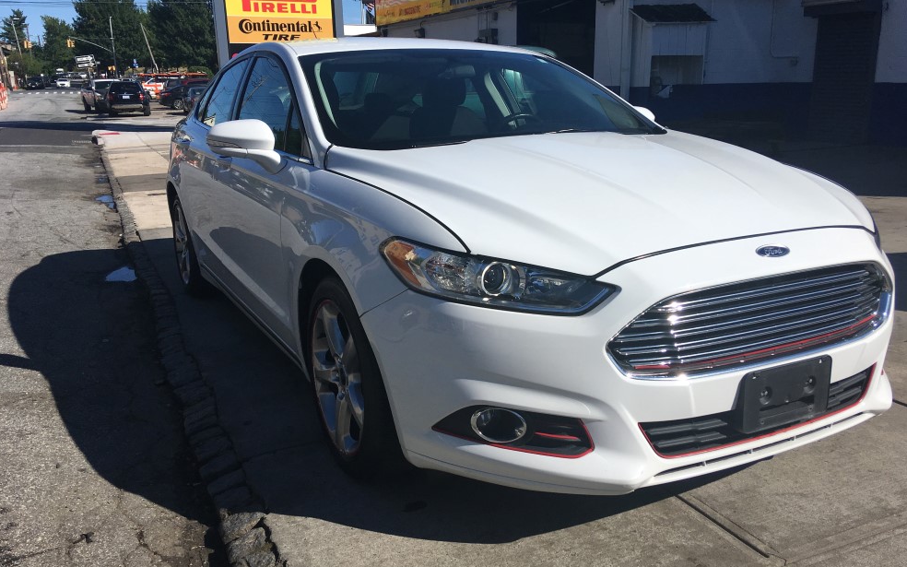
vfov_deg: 39.4
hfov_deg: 59.6
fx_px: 791
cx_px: 467
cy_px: 278
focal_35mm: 32
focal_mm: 4.15
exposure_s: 1/2747
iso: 25
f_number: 2.2
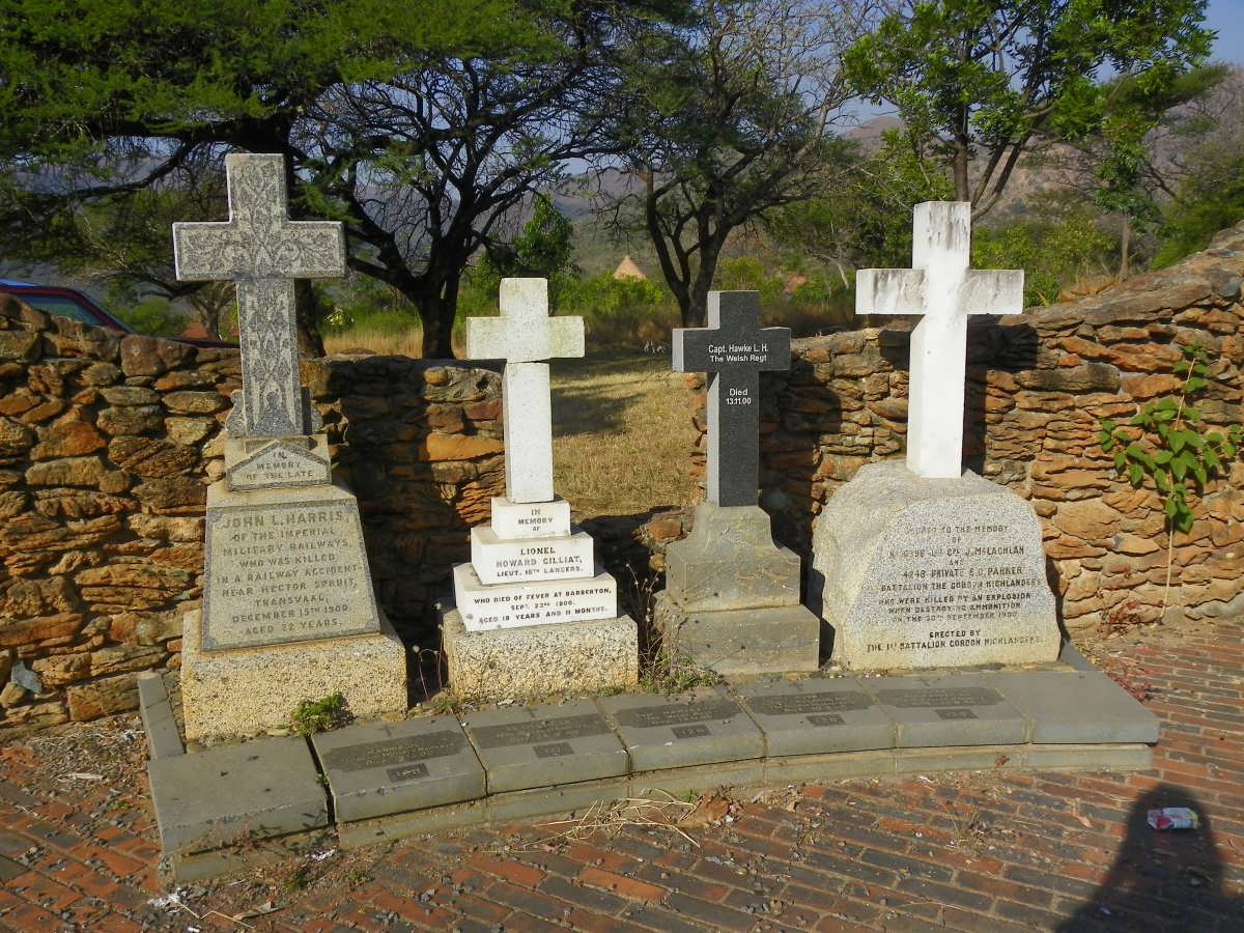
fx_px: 1078
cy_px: 466
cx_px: 622
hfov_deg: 60.0
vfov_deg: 46.8
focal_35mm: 30
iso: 64
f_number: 5
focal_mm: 5.3
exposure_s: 1/320
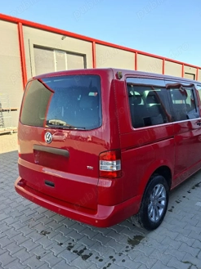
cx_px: 115
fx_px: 217
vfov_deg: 63.5
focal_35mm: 28
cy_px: 136
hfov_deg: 49.5
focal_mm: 5.54
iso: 50
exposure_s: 1/435
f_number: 1.8
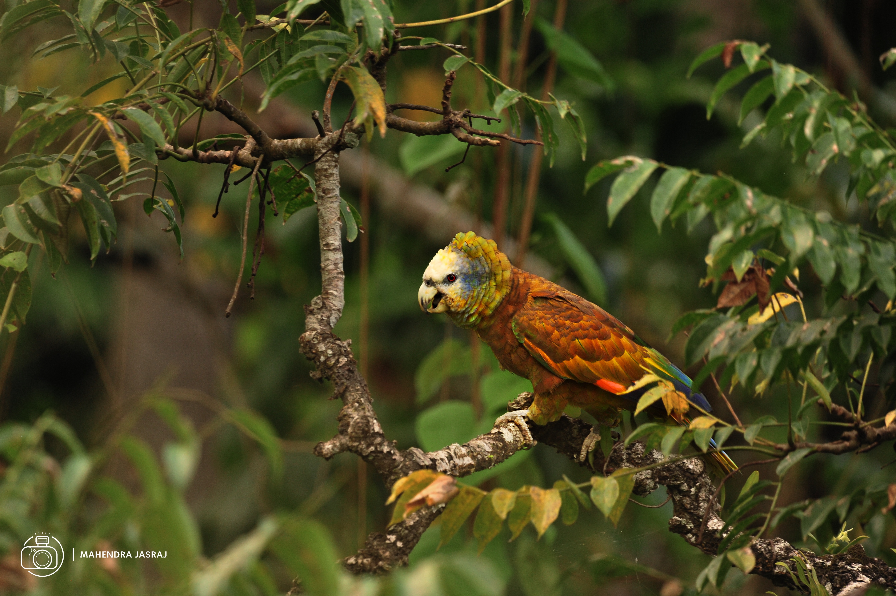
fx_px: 14924
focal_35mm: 600
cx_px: 448
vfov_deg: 2.3
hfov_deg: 3.4
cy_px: 298
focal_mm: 600
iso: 1600
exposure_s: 1/100
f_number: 6.3
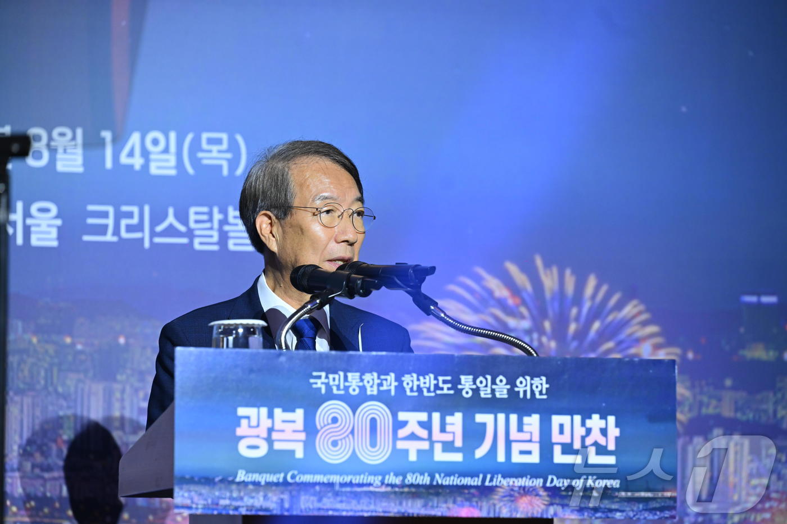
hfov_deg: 11.1
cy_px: 262
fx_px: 4044
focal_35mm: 185
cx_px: 394
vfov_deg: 7.4
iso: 1600
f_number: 4
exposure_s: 1/250
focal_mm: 185
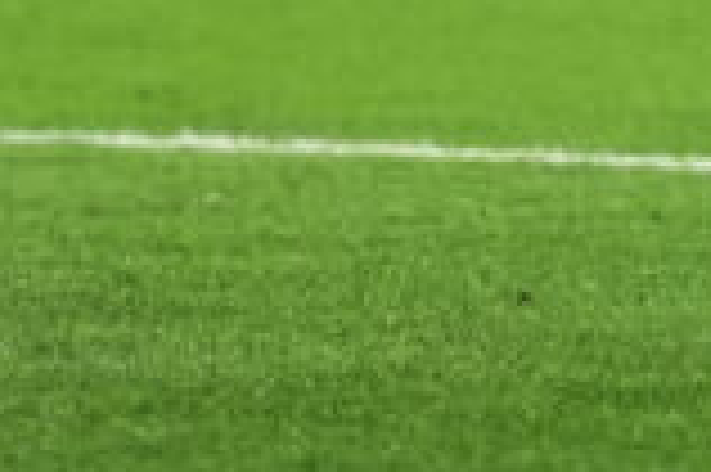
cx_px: 2106
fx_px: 25056
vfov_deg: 1.1
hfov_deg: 1.6
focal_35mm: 1270
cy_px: -1205
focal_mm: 167
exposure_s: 1/1600
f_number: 3.2
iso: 3200
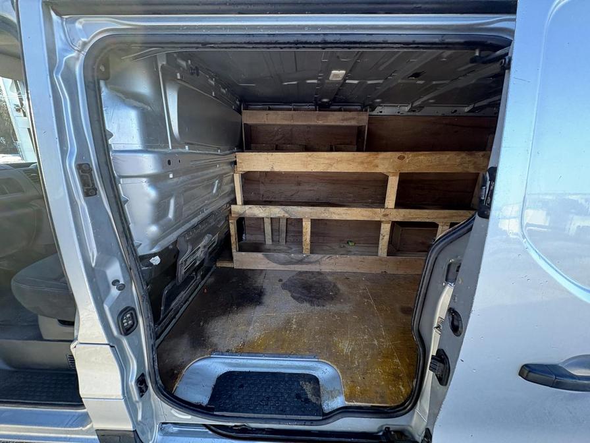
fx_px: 239
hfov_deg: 102.1
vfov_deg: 85.7
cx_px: 295
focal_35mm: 14
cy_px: 222
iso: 160
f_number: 2.2
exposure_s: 1/99
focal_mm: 2.22
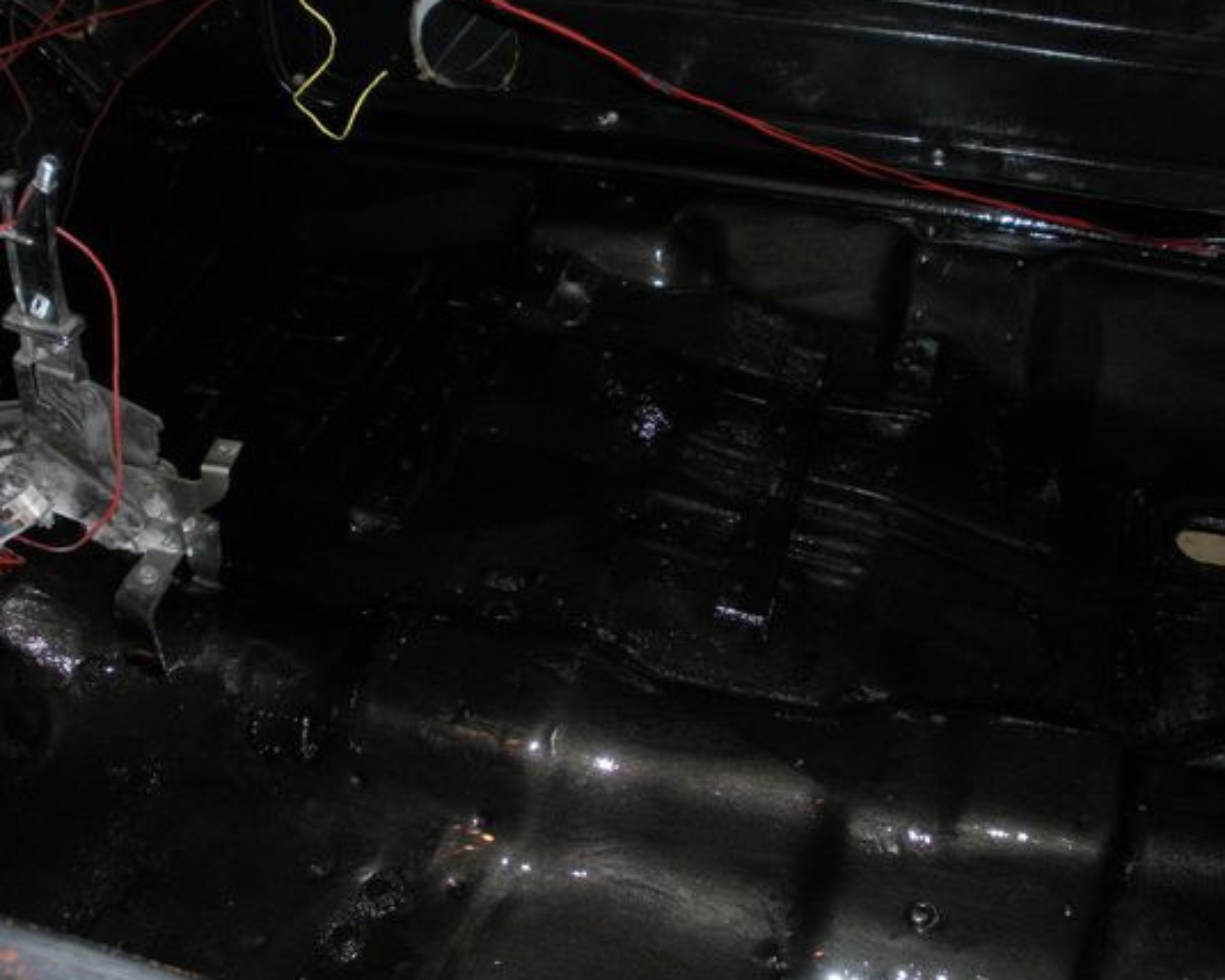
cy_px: 483
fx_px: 1523
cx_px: 678
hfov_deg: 43.8
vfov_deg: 35.7
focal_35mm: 42
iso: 200
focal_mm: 6.3
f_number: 3.5
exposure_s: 1/60
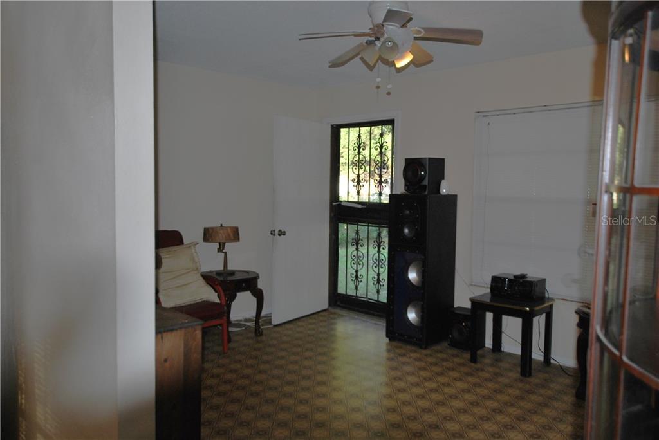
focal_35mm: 30
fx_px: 549
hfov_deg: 61.9
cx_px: 330
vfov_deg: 43.7
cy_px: 220
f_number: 3.5
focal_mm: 20
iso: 200
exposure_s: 1/60
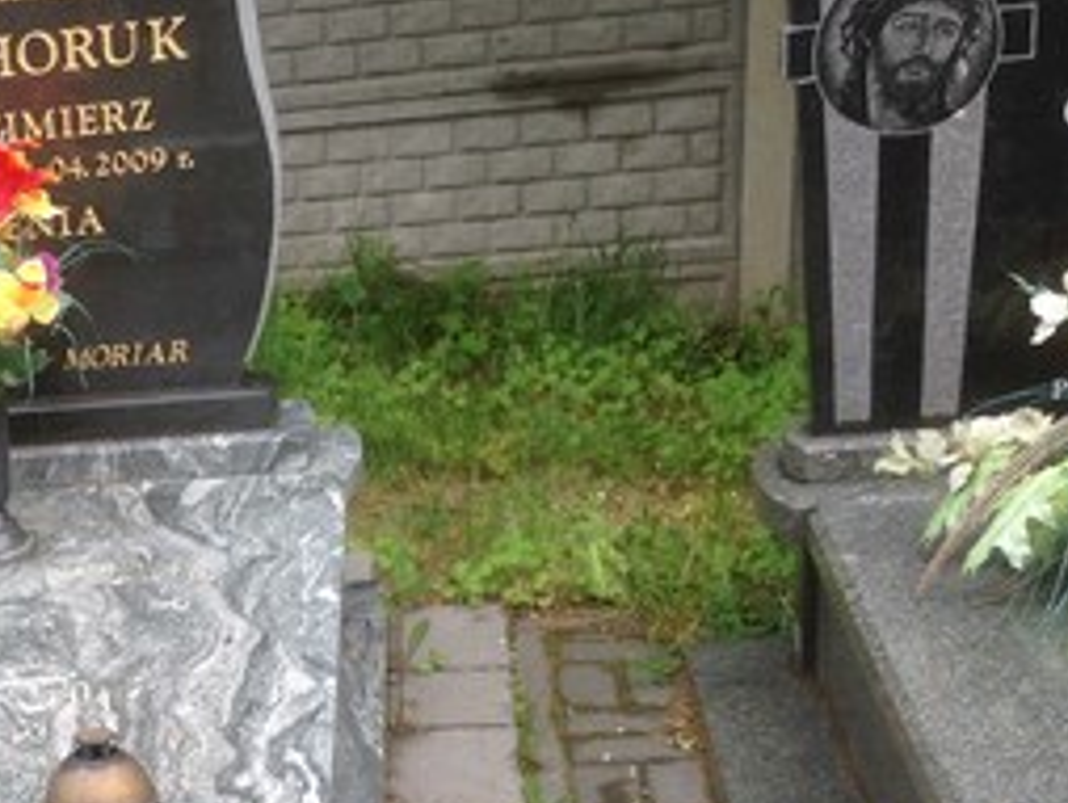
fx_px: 2563
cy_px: 727
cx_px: -210
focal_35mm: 83
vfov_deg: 17.5
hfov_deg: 21.8
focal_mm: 4.12
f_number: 2.4
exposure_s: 1/252
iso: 50
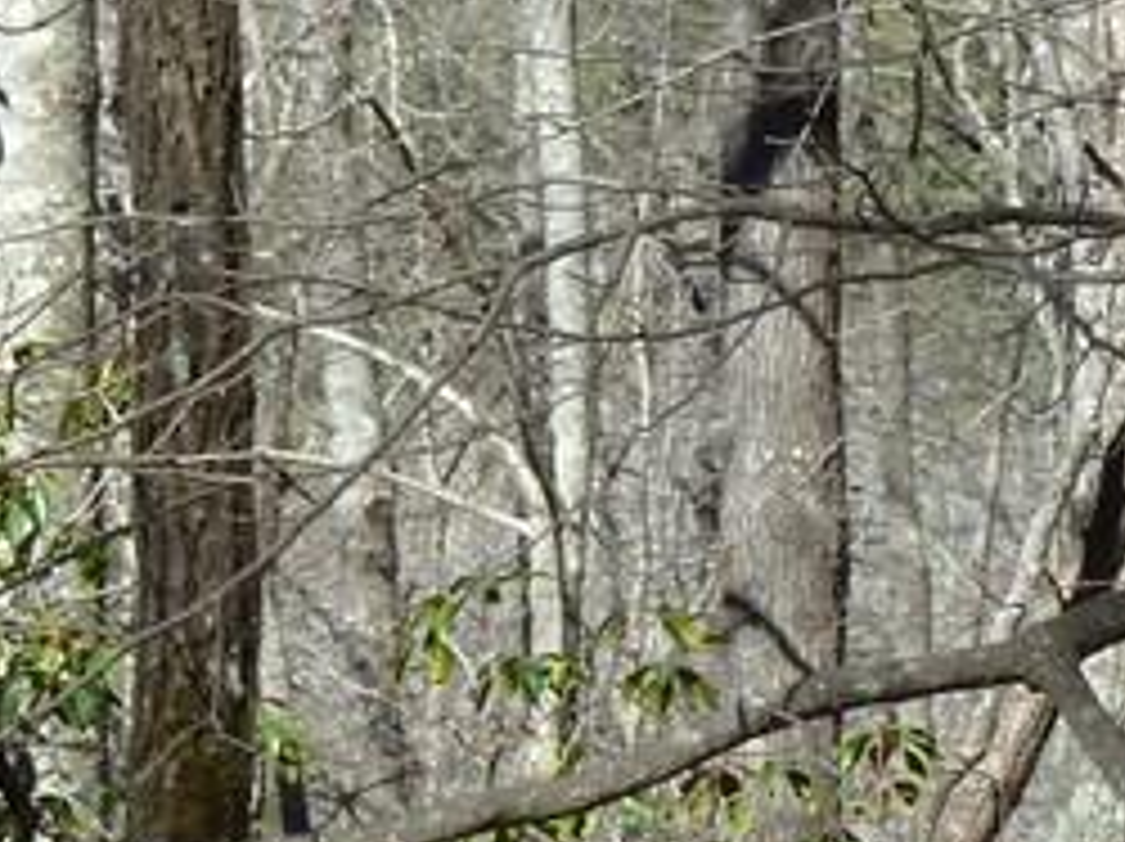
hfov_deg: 5.7
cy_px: 473
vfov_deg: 4.4
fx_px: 11039
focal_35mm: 340
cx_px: -1035
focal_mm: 13.7
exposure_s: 1/200
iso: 80
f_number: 4.2
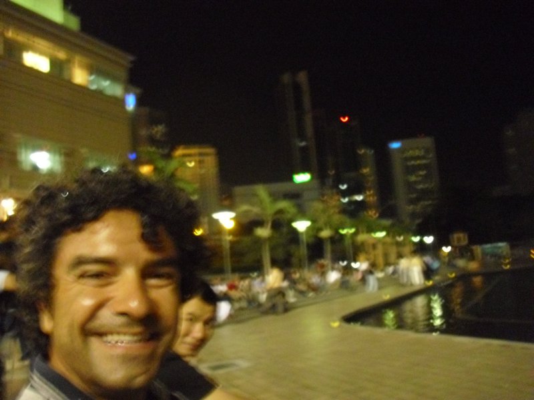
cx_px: 267
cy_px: 200
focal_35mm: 38
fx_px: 586
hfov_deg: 49.0
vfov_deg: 37.7
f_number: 2.8
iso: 800
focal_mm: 6.2
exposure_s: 1/8
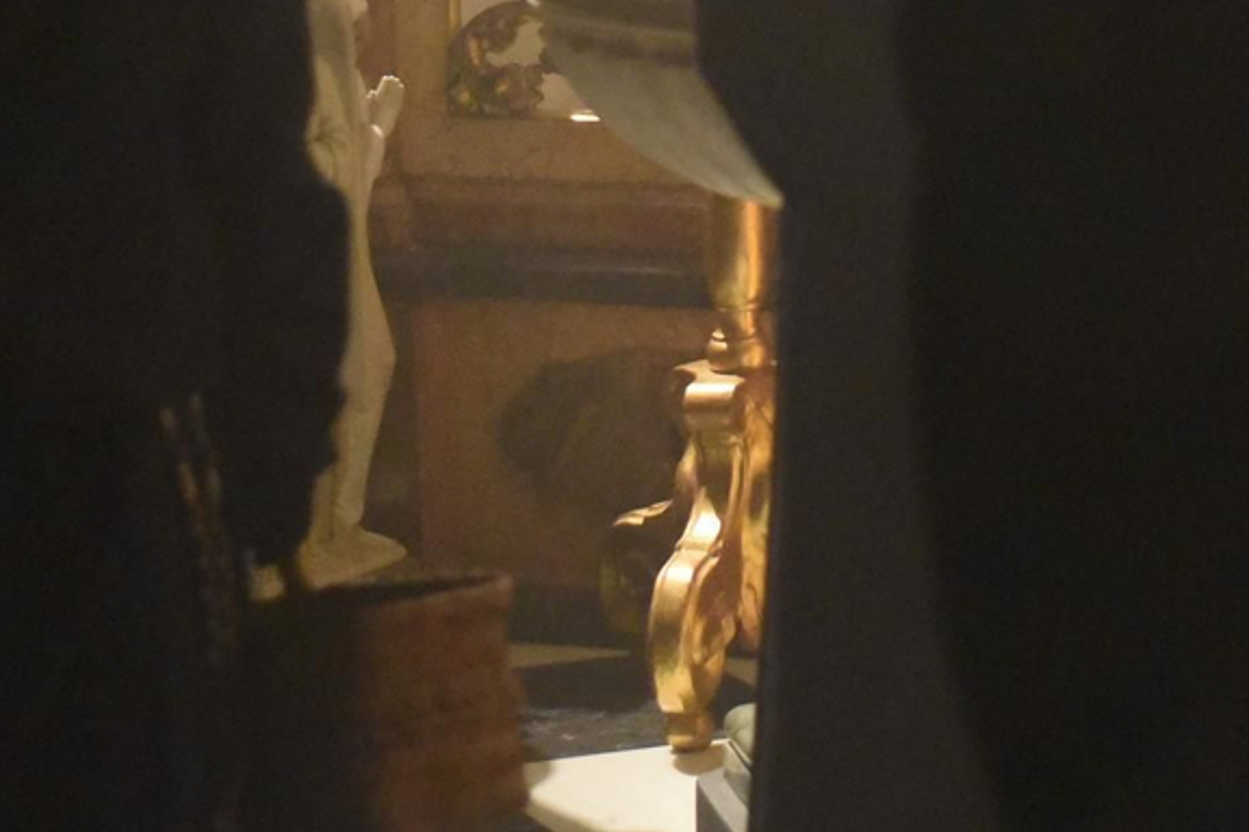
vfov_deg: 9.8
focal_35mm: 139
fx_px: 4822
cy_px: 20
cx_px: 1047
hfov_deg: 14.6
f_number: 1.8
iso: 12800
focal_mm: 50
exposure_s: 1/160
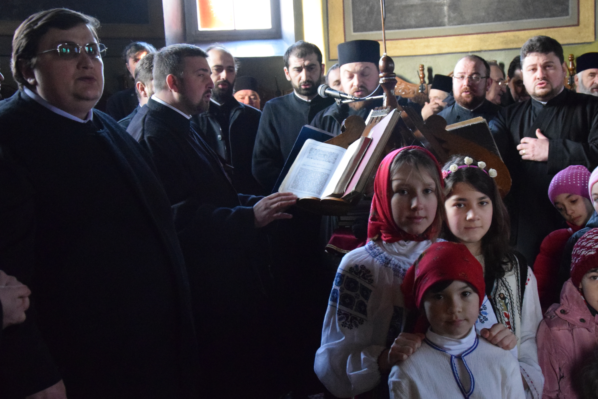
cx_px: 383
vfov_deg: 24.2
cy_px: 217
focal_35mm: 56
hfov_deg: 35.4
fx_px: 930
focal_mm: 28
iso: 6400
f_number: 4
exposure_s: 1/100
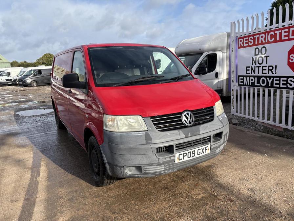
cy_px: 110
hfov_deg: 67.3
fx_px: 221
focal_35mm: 26
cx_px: 147
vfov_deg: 53.1
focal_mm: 5.96
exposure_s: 1/2639
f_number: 1.6
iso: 50
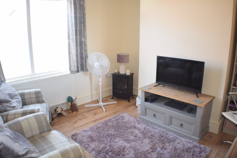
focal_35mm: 36
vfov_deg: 36.9
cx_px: 118
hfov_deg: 53.1
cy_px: 79
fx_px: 237
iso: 100
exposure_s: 1/6
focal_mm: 24
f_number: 3.8
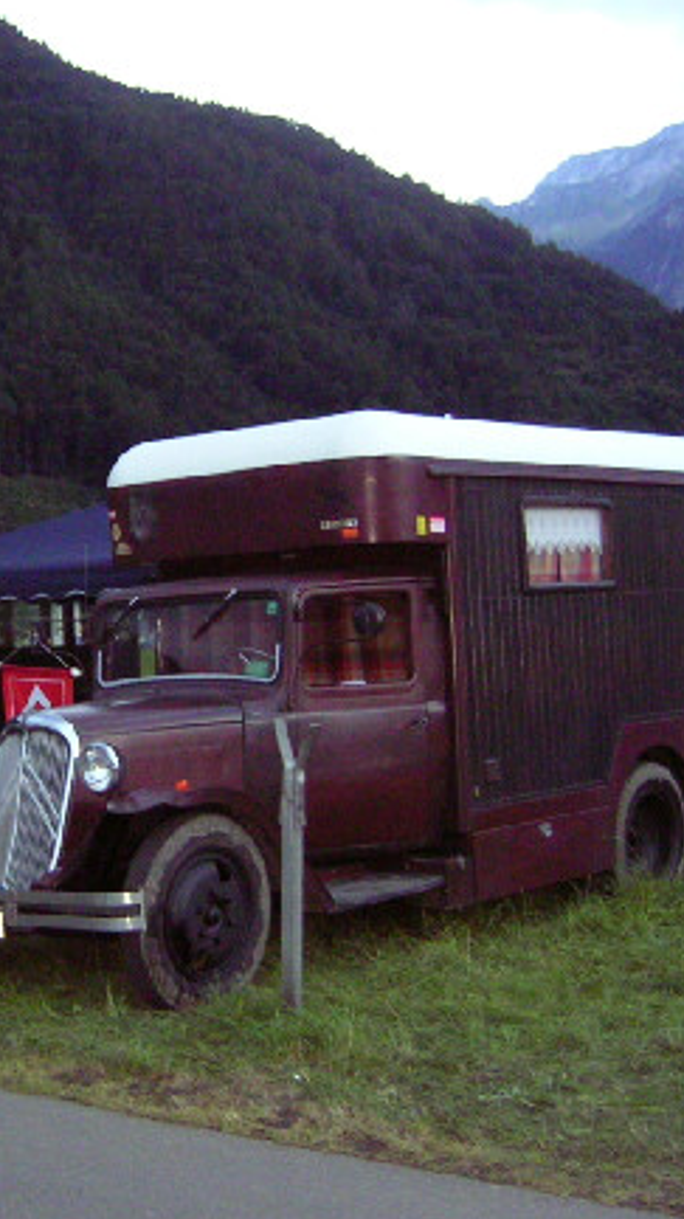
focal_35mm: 58
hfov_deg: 20.4
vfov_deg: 36.0
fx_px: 1873
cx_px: 107
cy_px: 645
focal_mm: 5.6
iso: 200
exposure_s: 1/30
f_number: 2.8
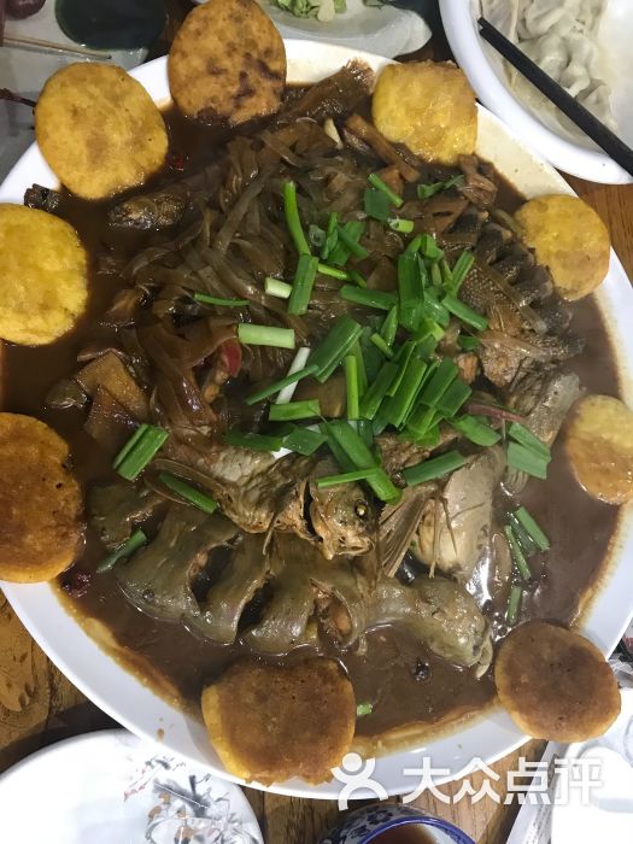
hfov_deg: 49.7
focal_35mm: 28
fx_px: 683
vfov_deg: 63.4
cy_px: 422
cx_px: 316
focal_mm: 3.99
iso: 100
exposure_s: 1/17
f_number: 1.8
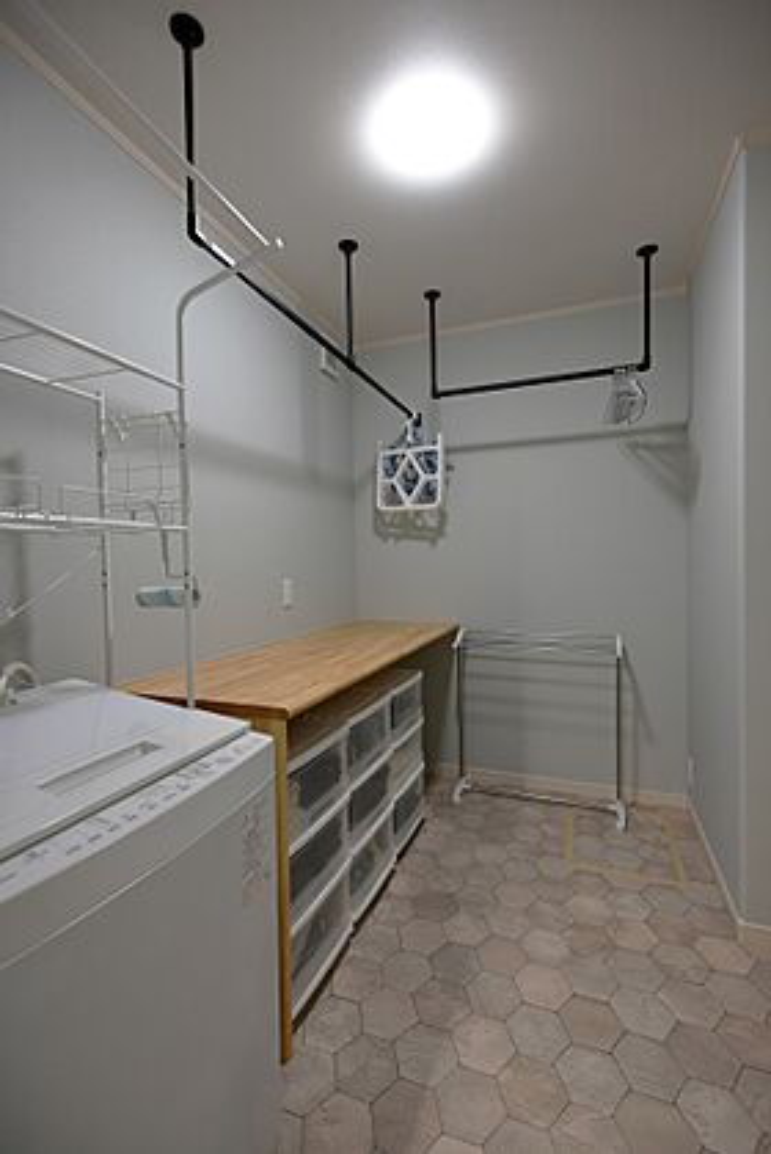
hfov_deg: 73.8
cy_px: 577
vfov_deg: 96.7
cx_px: 386
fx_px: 513
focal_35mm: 16
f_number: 4
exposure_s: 1/60
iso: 900
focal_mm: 16
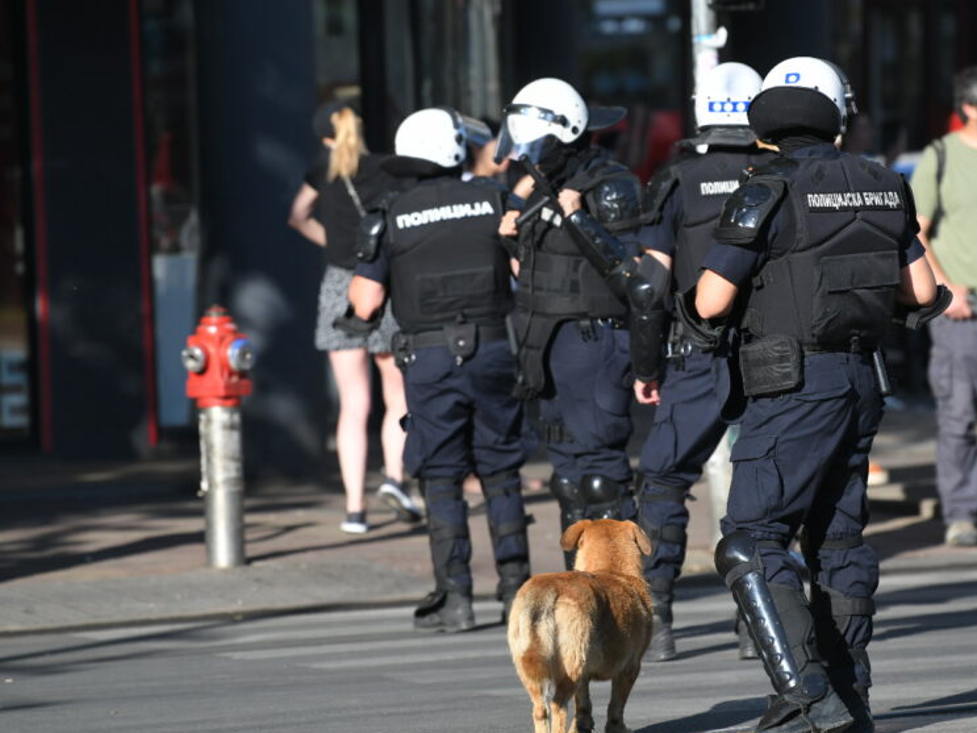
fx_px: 7478
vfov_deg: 5.6
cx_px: 505
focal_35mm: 265
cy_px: 303
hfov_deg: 7.5
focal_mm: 200
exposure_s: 1/3200
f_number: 4
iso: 500
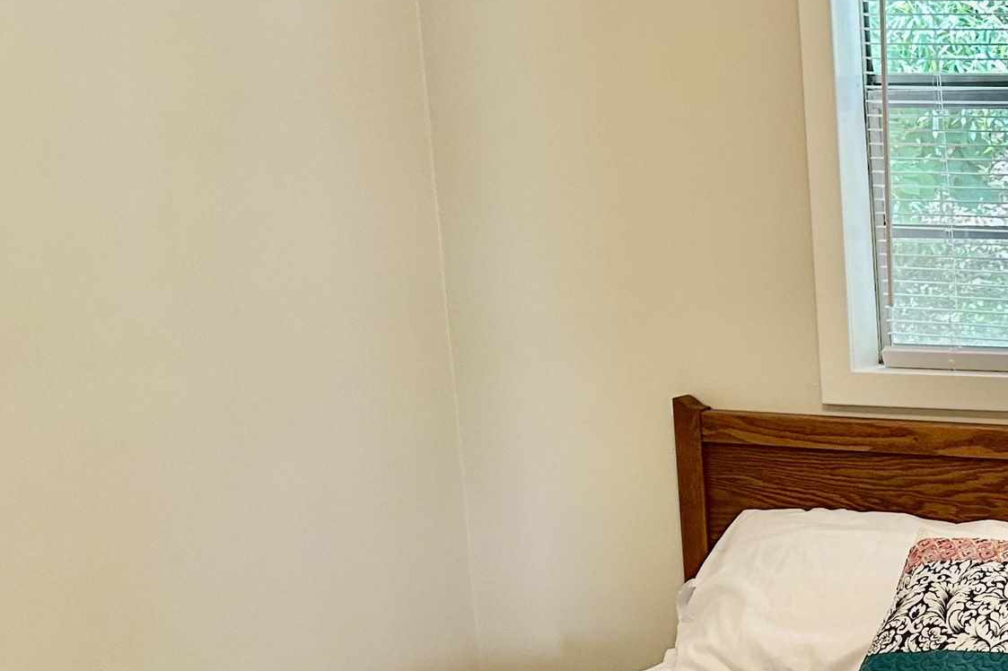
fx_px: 2071
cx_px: 1091
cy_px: 606
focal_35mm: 74
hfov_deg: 25.5
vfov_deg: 18.1
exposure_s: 1/60
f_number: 1.5
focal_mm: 5.7
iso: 100
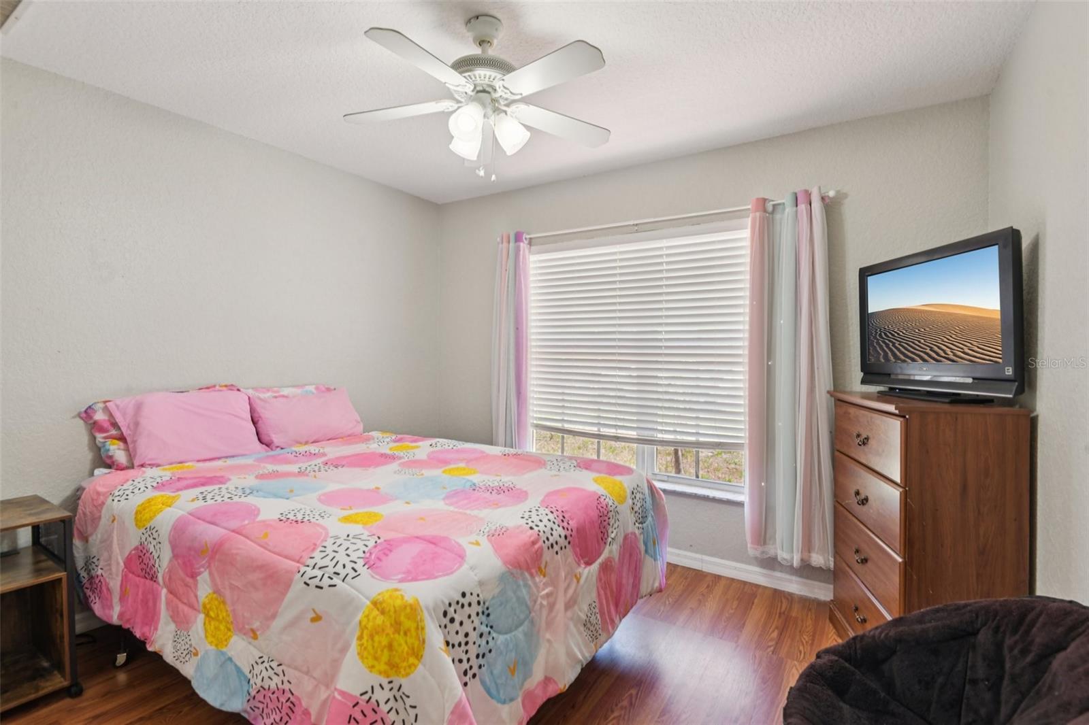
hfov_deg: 96.7
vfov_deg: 73.7
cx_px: 544
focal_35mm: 16
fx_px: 484
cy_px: 362
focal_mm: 16
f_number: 8
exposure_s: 1/30
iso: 400
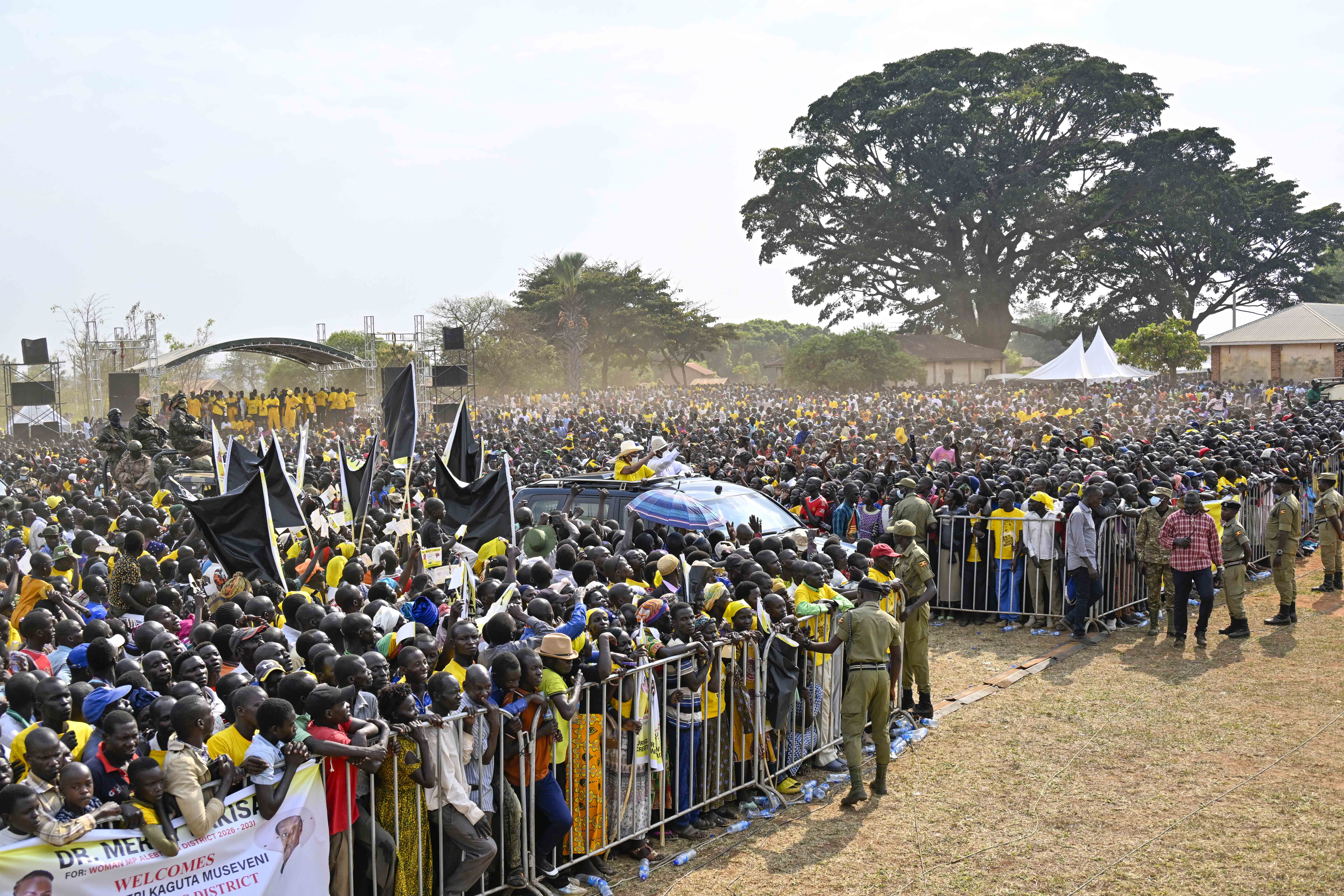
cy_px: 448
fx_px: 1493
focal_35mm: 40
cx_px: 672
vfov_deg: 33.4
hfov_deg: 48.5
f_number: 5.6
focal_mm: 40
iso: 450
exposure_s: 1/2000
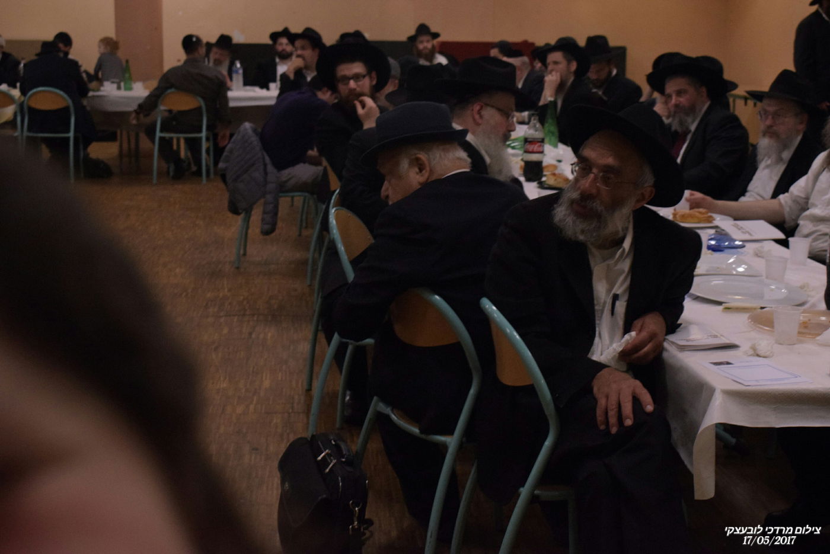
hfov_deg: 53.1
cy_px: 277
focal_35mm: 36
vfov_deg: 36.9
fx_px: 830
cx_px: 415
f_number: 5.6
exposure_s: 1/160
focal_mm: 24
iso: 2800
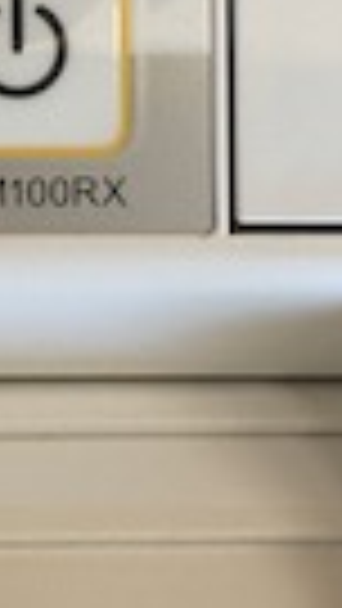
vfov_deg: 25.1
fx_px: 1321
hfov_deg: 14.5
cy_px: 65
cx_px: -9
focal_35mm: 82
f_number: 2.2
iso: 50
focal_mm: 4.15
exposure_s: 1/15
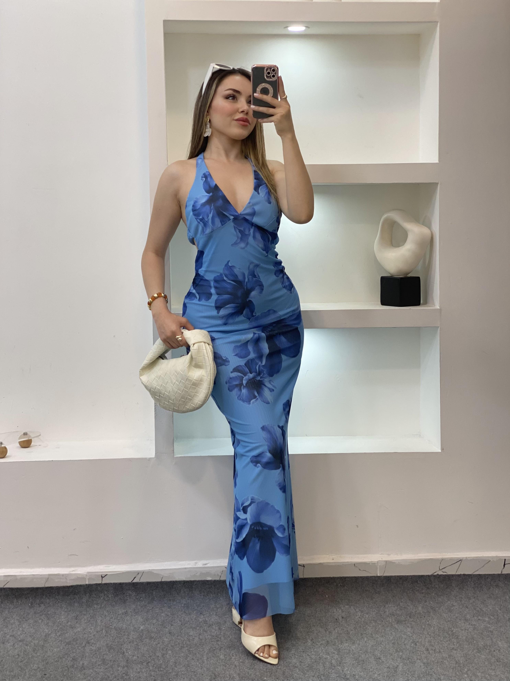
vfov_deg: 36.8
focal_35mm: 52
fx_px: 1022
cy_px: 340
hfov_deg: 28.0
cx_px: 255
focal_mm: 6
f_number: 2
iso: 80
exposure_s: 1/100
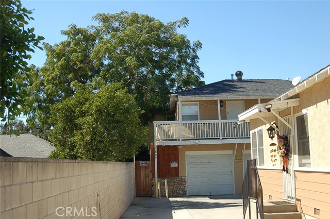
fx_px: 439
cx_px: 165
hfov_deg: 41.2
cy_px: 110
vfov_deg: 28.0
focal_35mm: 48
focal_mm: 32
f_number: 7.1
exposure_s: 1/200
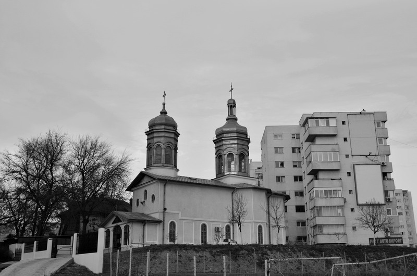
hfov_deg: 49.6
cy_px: 138
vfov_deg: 34.1
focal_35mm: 39
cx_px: 208
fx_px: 451
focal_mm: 26
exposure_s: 1/200
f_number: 6.3
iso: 200
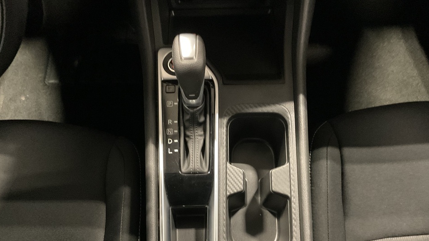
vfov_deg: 36.4
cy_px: 156
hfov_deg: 61.0
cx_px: 215
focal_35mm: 32
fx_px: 364
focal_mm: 3
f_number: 1.8
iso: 500
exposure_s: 1/25
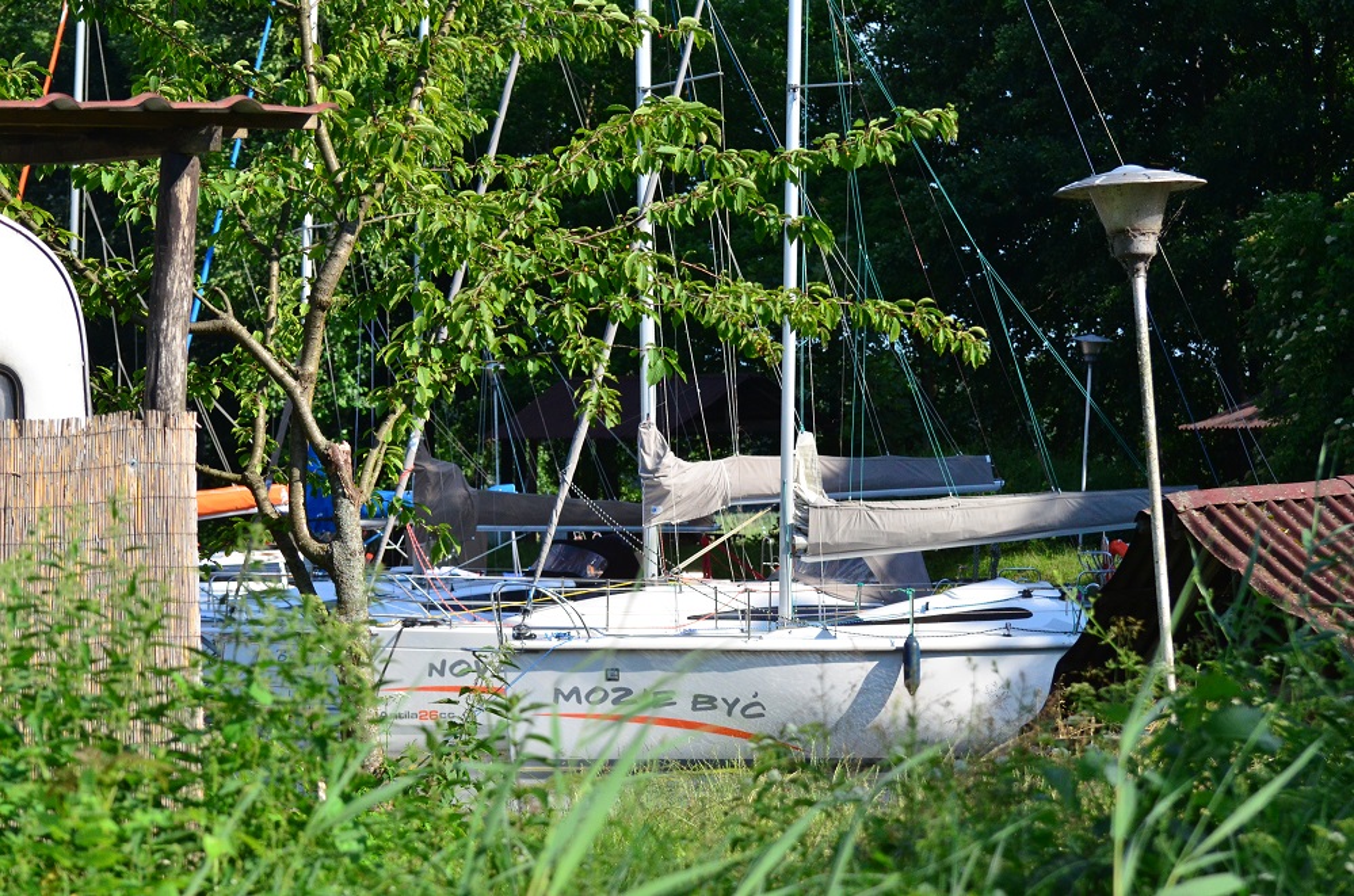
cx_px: 677
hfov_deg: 19.5
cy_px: 448
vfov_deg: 13.0
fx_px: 3940
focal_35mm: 105
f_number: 5
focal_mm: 70
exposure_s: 1/8000
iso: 1600
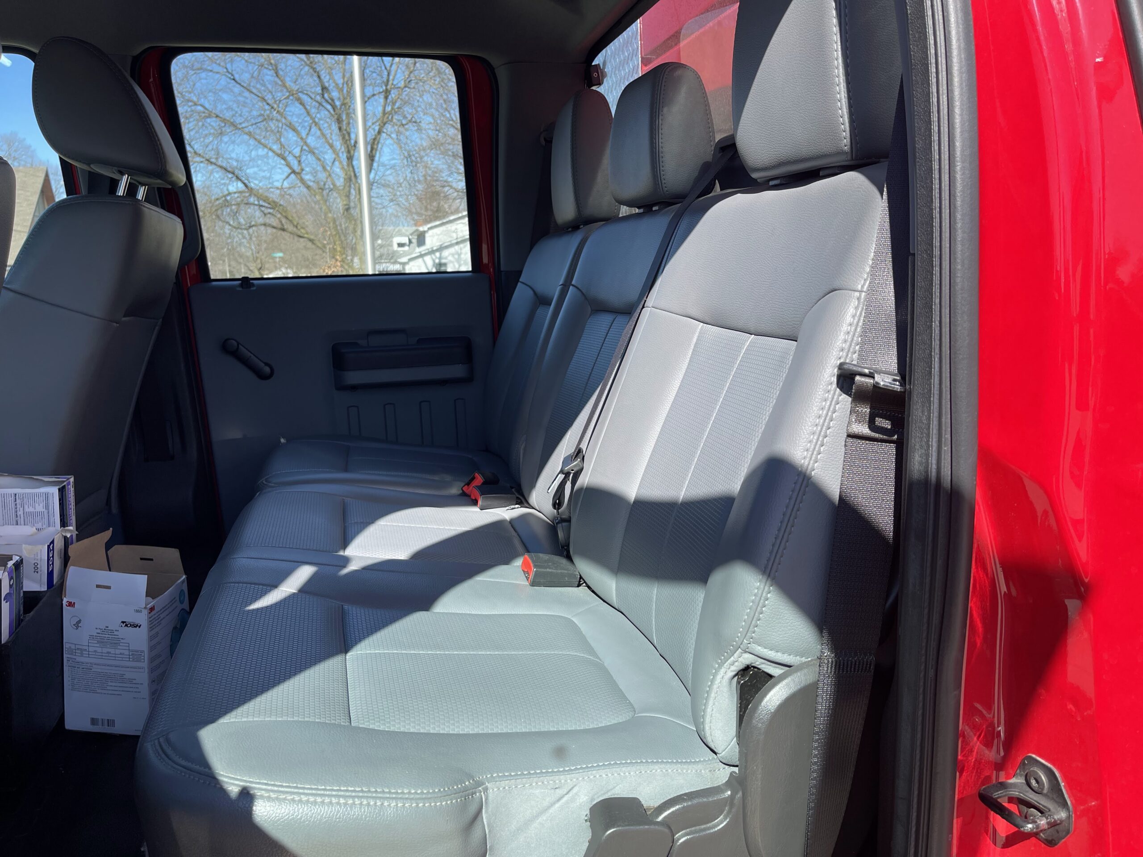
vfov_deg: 53.1
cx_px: 572
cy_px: 428
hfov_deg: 67.3
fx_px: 859
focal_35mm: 26
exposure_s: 1/901
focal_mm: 5.1
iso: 32
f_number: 1.6
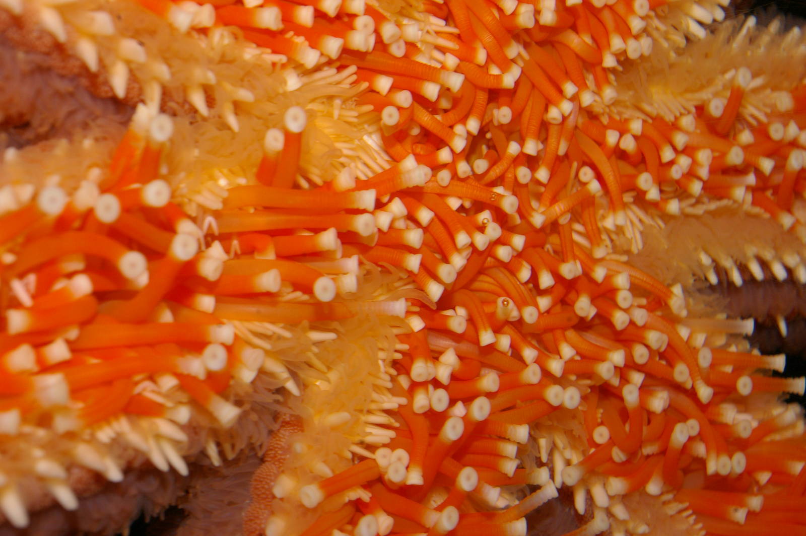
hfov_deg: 31.2
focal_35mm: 64
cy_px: 268
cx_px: 403
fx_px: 1443
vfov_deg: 21.0
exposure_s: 1/60
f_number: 16
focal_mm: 43
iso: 400
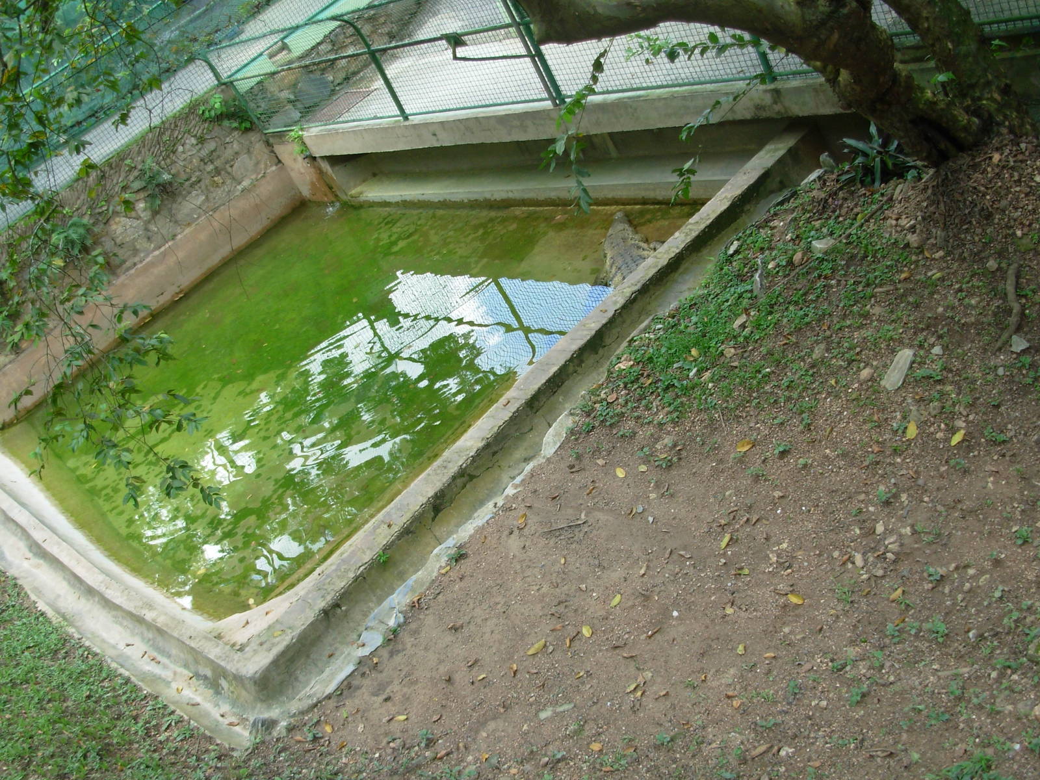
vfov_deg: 37.7
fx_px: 1142
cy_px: 390
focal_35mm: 38
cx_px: 520
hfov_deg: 49.0
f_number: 2.9
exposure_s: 1/108
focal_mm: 6.3
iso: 50
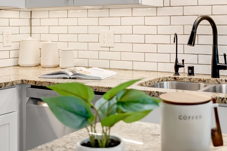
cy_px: 27
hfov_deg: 35.5
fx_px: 347
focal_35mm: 55
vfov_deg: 24.2
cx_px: 167
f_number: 4
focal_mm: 31
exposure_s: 1/2000
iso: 400
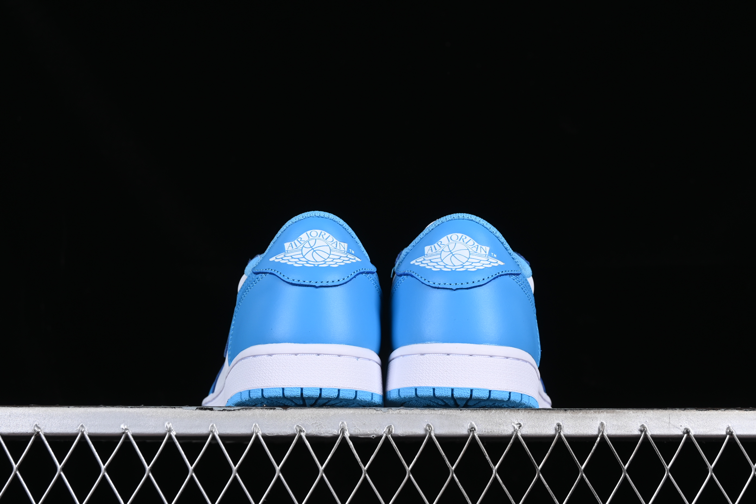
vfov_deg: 18.2
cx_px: 378
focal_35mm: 75
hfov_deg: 27.0
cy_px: 252
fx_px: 1575
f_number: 8
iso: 160
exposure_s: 1/80
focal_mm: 50
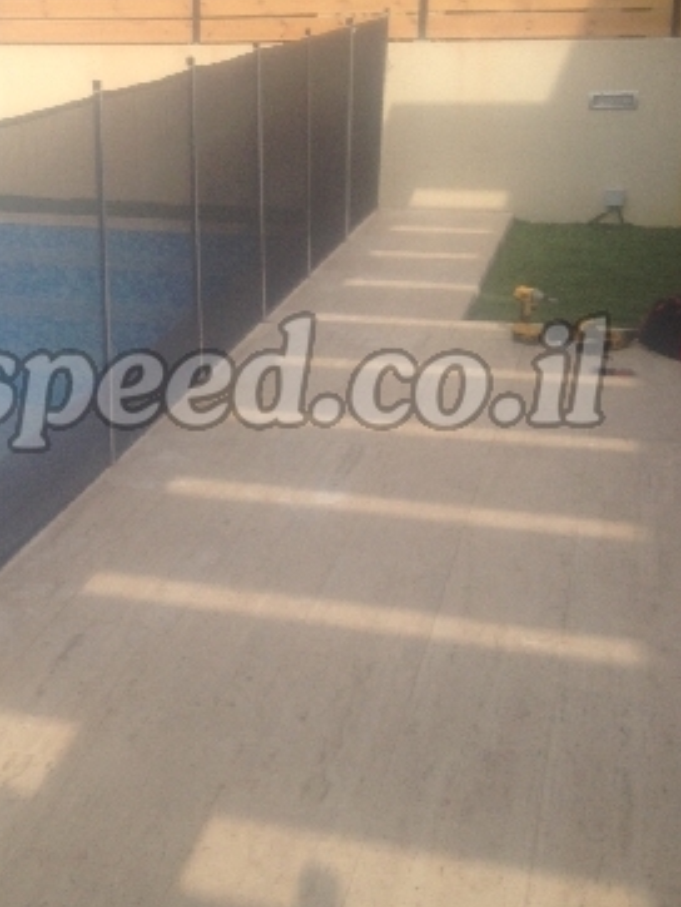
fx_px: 1520
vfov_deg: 33.0
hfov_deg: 24.8
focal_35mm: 58
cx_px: 133
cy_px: 326
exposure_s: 1/1346
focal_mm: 4.28
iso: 50
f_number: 2.4
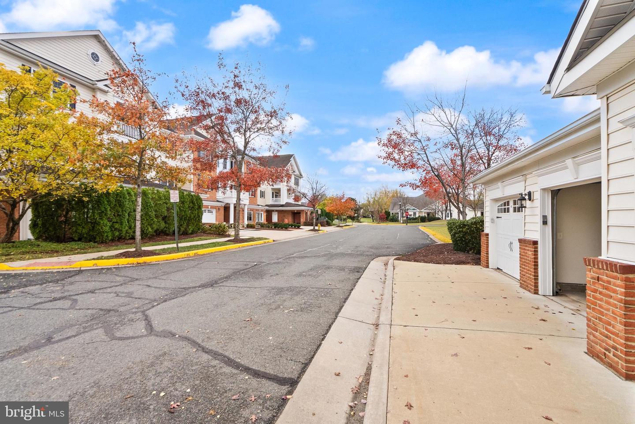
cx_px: 318
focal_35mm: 16
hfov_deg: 96.7
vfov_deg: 73.8
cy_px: 212
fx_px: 282
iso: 2500
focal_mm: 16
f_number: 8
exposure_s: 1/800
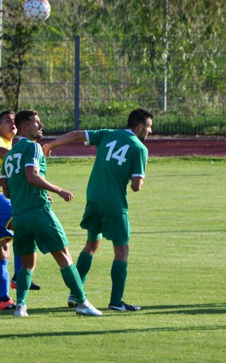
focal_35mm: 802
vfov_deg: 2.6
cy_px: 189
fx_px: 7908
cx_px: 10
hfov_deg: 1.6
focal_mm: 300
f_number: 5.6
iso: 400
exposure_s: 1/800
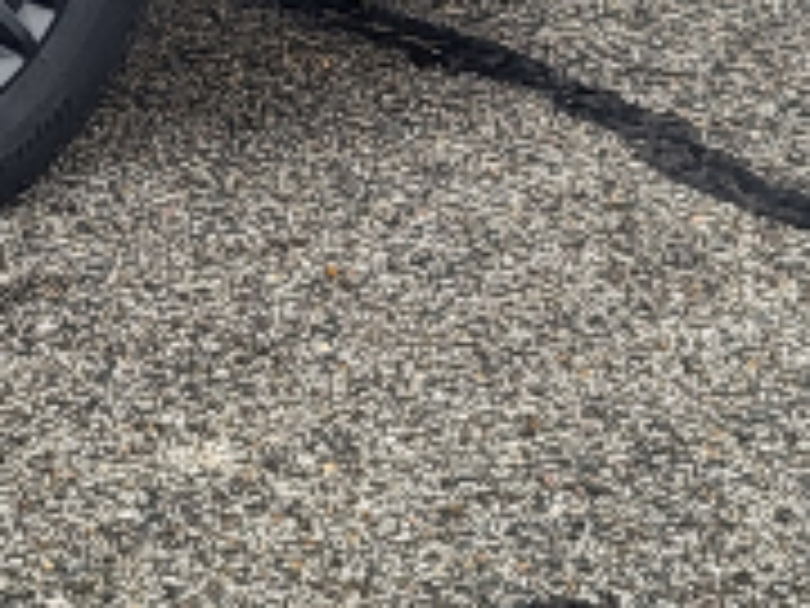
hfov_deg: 13.1
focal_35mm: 148
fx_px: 3463
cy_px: -590
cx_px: -99
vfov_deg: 9.4
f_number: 1.8
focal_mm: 5.4
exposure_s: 1/230
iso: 40
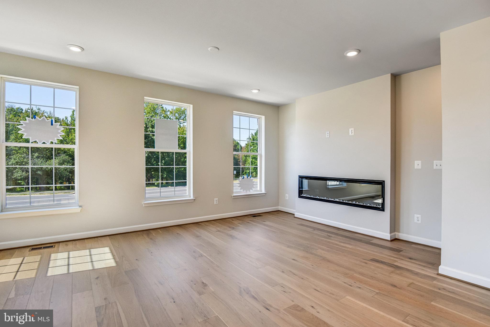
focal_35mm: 17
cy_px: 164
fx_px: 231
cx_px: 245
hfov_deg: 93.3
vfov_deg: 70.5
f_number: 8
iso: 400
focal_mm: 17
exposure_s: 1/160
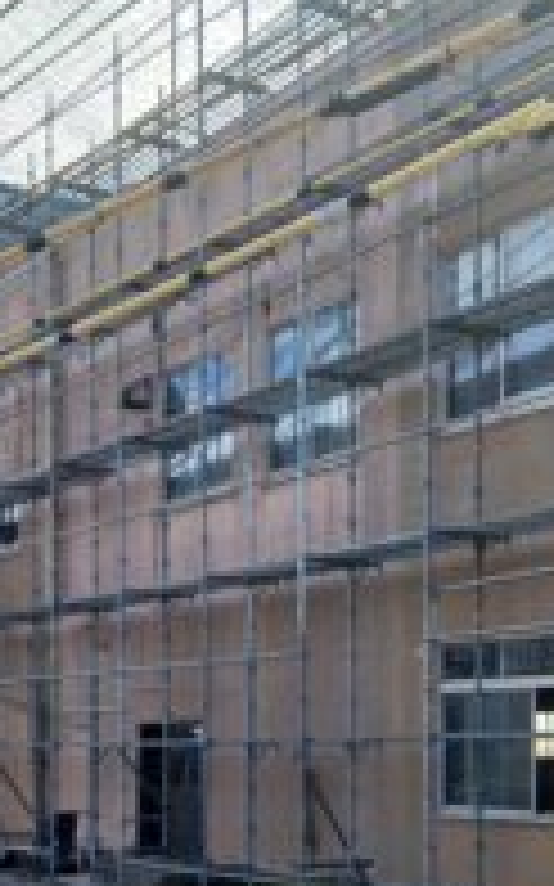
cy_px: 702
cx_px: 270
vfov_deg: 34.1
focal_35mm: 58
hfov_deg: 22.3
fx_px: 1402
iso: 20
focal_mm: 4
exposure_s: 1/230
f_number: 1.8
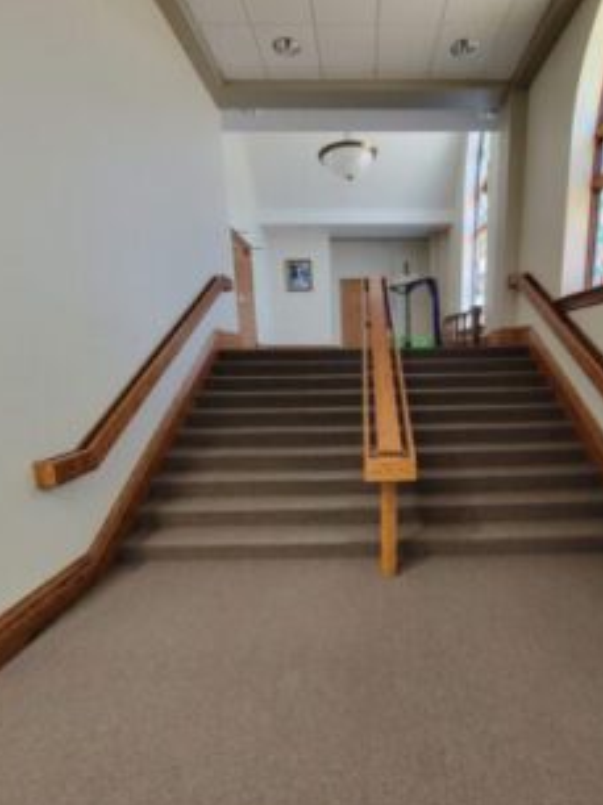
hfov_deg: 73.4
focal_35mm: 17
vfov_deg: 90.8
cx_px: 377
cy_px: 439
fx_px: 395
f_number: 2.2
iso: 400
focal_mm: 2.2
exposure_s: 1/60
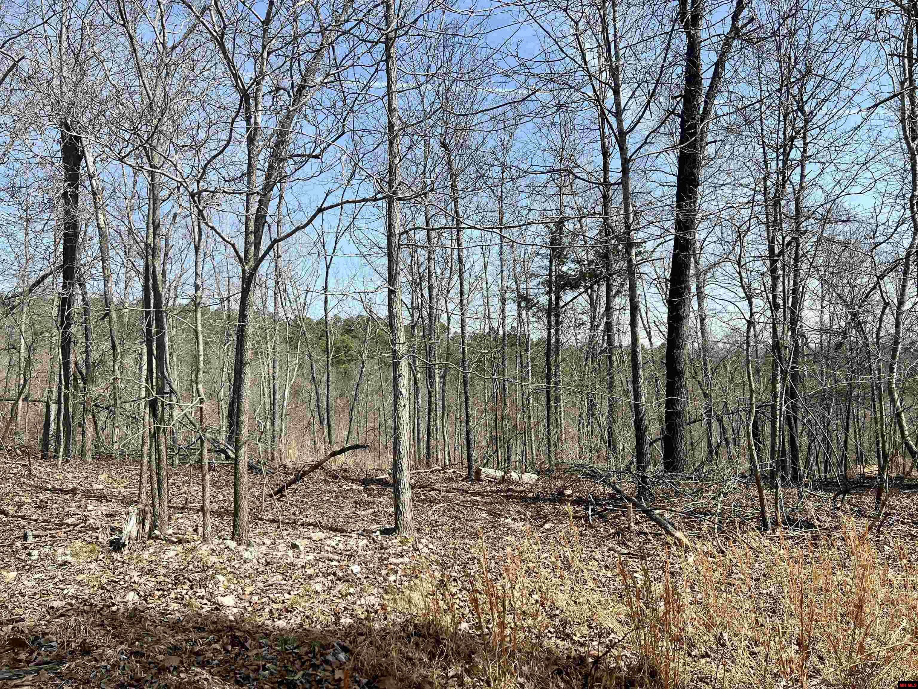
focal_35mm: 26
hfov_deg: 67.3
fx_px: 690
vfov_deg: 53.1
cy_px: 344
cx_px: 459
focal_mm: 5.7
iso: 50
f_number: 1.5
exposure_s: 1/2915
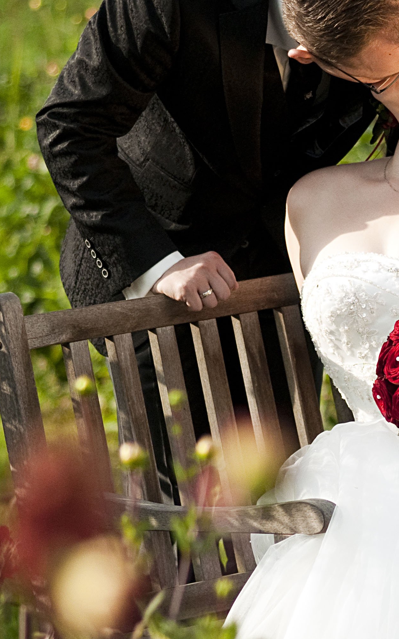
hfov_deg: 3.8
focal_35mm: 342
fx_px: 5953
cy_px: 478
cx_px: 399
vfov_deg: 6.1
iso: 400
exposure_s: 1/4000
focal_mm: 105
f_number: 3.2
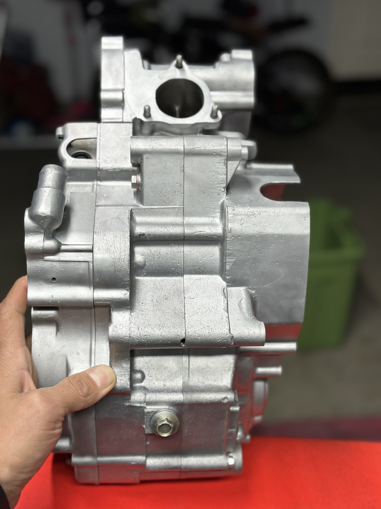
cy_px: 254
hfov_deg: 29.7
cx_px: 189
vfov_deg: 38.9
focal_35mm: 49
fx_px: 719
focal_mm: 6.86
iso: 80
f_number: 1.78
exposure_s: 1/120
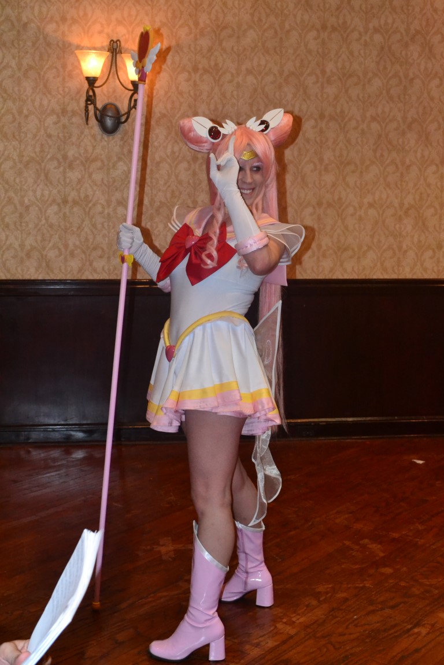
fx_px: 1054
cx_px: 222
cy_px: 332
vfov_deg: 35.1
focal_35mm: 57
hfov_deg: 23.8
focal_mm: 38
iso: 3200
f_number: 7.1
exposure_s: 1/60
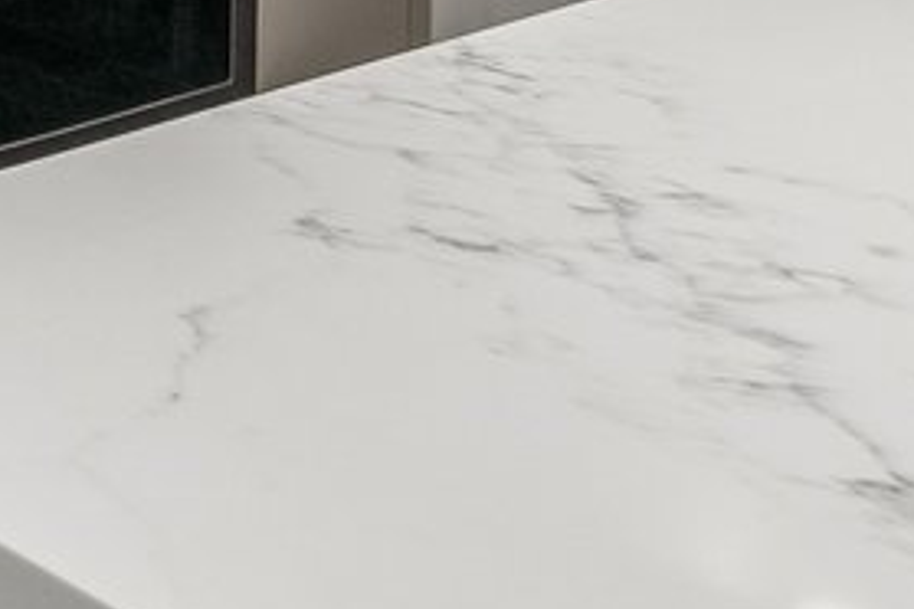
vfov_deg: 12.8
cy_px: -751
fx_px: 2234
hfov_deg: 16.1
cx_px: -1058
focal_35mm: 88
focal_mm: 8
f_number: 5.6
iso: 400
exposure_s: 1/20
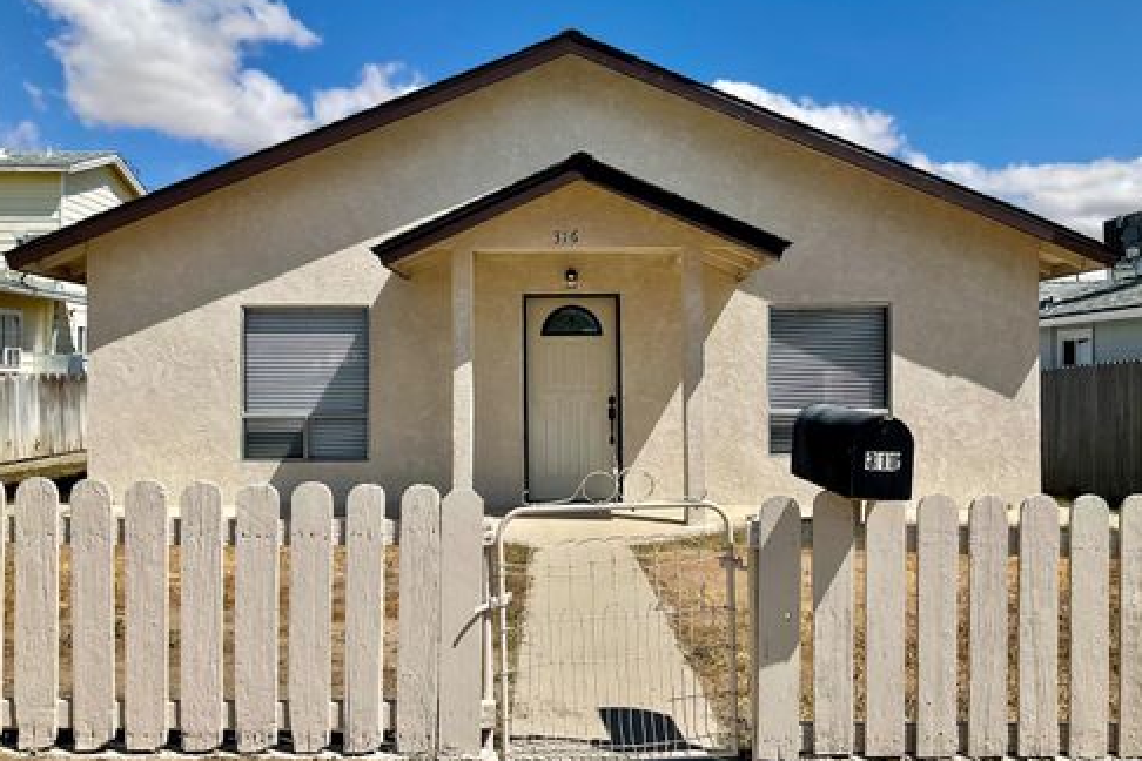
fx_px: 983
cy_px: 372
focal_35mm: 31
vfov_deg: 42.3
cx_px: 573
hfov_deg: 60.3
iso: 16
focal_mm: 3
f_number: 1.8
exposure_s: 1/3534
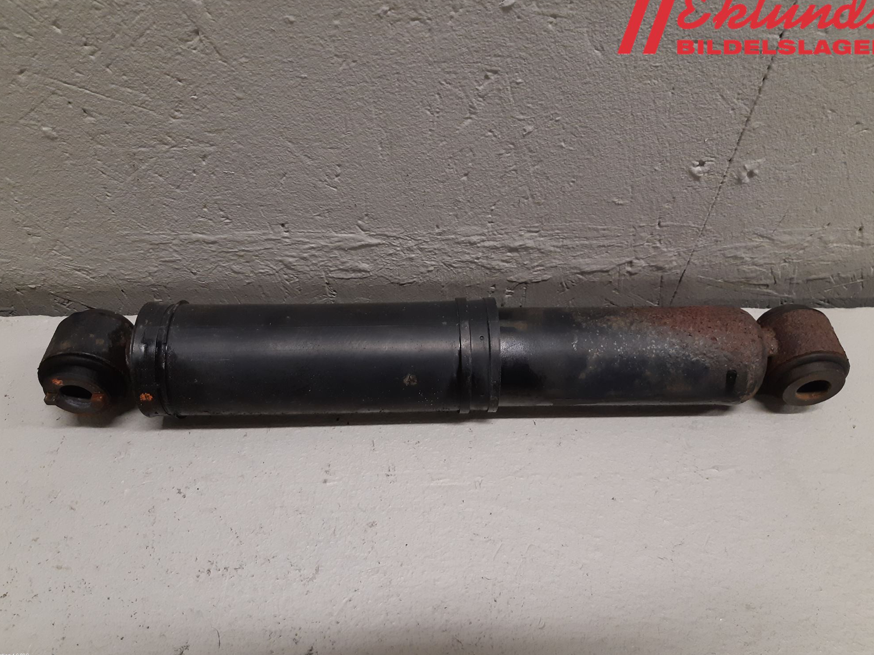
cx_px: 436
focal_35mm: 27
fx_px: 682
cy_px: 319
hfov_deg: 65.3
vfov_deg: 51.3
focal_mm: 3.93
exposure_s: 1/50
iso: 160
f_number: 1.7
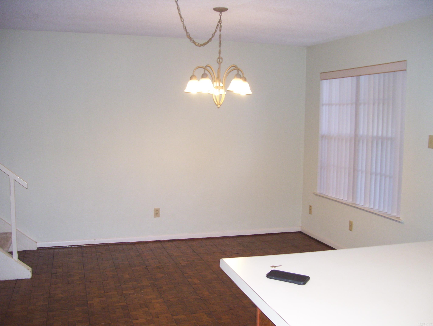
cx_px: 216
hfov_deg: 51.3
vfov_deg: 39.7
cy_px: 163
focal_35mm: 36
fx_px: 451
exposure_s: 1/60
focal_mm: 6
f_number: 2.7
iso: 160
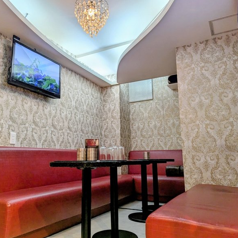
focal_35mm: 29
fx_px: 226
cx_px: 105
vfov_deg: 55.6
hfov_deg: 55.5
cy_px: 118
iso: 116
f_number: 1.85
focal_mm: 6.81
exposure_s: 1/38.8
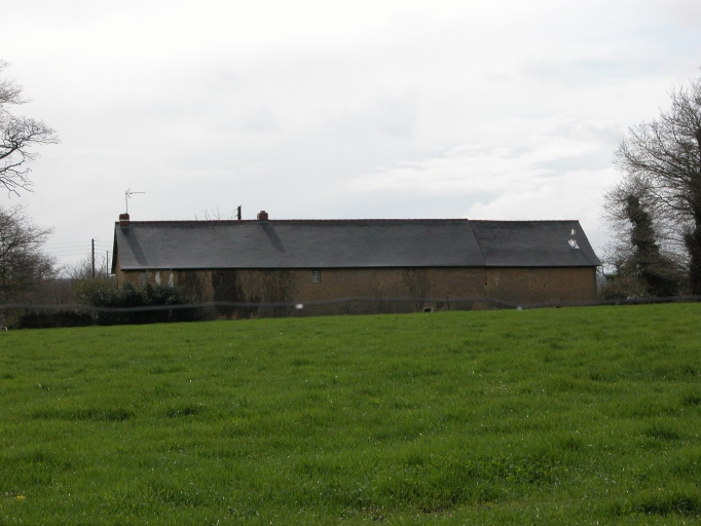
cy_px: 263
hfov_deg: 21.1
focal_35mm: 93
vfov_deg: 15.9
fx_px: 1884
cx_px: 350
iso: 100
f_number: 5
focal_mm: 23.7
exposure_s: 1/581
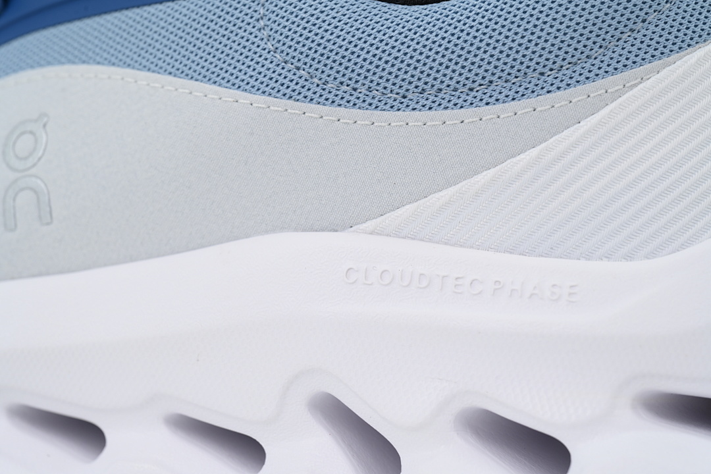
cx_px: 356
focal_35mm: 102
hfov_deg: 20.0
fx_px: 2014
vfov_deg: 13.4
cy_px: 237
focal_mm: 102
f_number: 11
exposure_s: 1/100
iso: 400
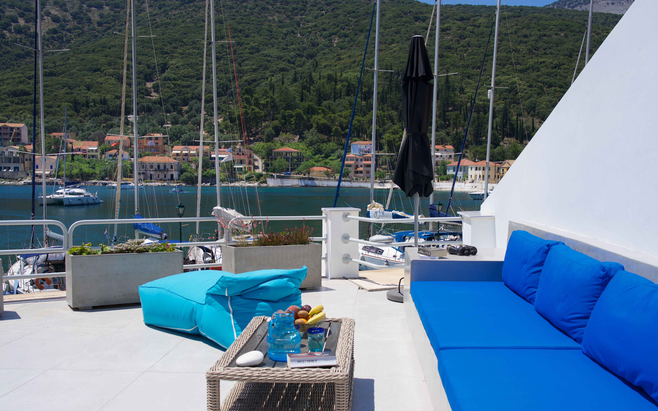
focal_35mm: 37
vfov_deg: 34.4
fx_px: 663
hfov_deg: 52.7
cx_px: 342
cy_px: 239
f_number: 8
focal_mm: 32
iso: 64
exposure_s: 1/250
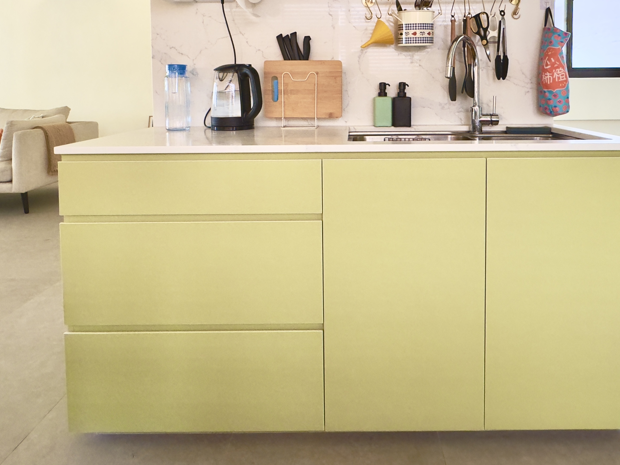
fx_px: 430
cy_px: 106
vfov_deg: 53.7
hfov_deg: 71.2
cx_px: 353
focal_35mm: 24
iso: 320
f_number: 2.2
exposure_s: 1/94
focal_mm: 2.22
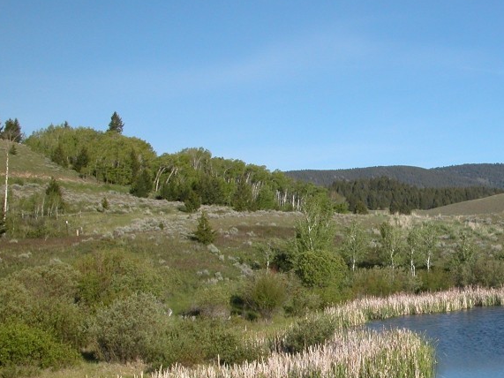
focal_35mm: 61
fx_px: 888
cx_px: 407
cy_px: 259
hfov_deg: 30.9
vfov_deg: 23.9
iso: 100
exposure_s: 1/322
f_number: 6.3
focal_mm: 8.9
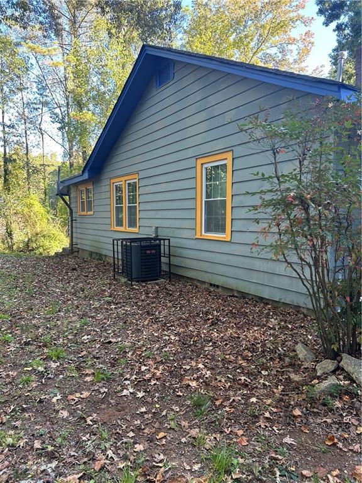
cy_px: 242
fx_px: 363
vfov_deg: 67.3
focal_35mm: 26
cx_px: 181
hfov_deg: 53.1
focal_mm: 5.7
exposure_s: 1/124
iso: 64
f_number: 1.5
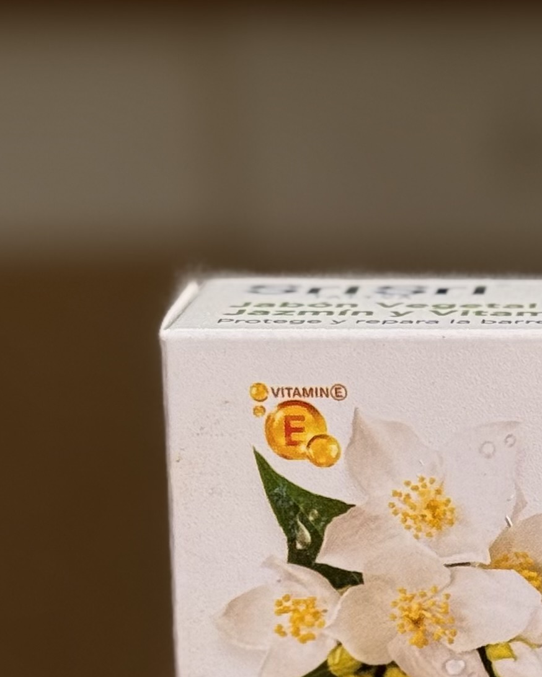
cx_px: 669
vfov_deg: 11.1
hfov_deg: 8.8
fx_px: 3468
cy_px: 550
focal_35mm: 173
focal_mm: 6.76
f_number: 1.78
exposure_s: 1/50
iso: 64
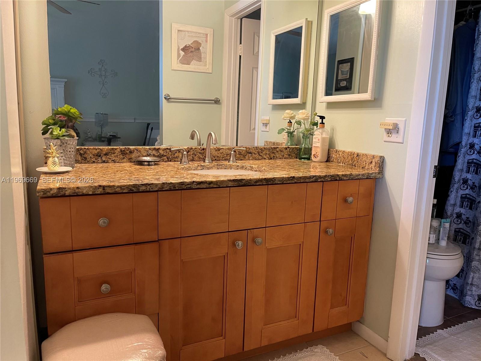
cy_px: 180
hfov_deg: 69.4
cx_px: 240
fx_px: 347
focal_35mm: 25
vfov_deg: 54.9
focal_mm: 5.1
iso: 250
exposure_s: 1/60
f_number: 1.6
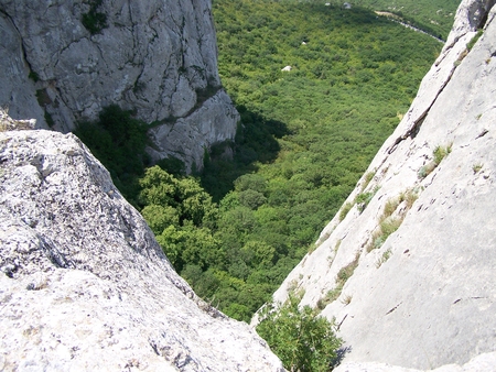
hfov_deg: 49.0
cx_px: 248
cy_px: 186
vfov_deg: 37.8
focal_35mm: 38
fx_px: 545
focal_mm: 6.3
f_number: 2.8
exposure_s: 1/800
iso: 80
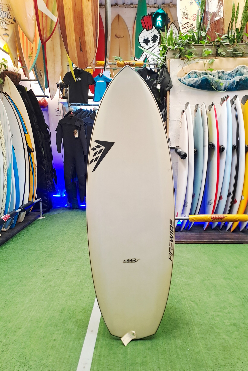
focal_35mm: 27
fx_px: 279
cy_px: 189
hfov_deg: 47.9
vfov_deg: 67.4
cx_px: 135
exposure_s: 1/50
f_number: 1.8
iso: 200
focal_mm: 4.65
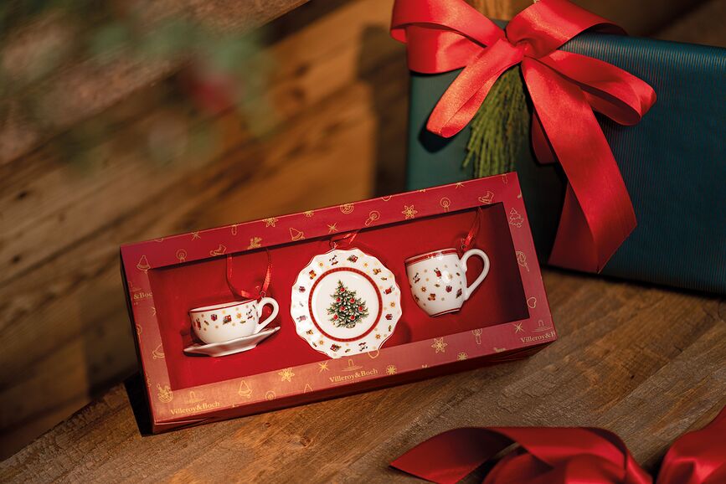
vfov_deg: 16.1
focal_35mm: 85
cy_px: 242
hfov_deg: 23.9
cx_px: 363
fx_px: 1714
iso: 160
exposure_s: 1/30
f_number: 4.5
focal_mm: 85
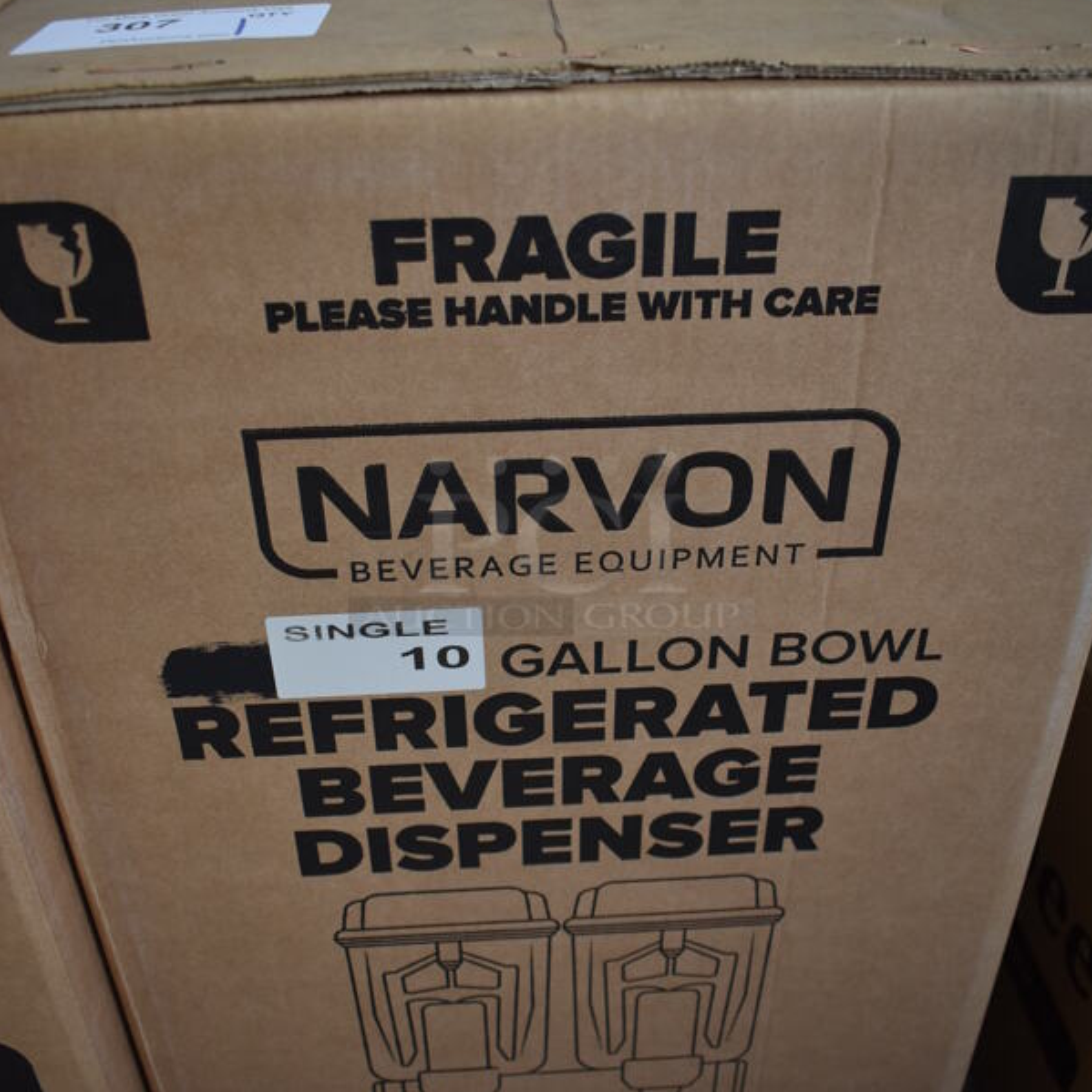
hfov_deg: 47.2
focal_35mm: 35
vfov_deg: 47.2
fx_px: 1249
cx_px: 552
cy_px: 541
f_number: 4
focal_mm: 18
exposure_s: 1/250
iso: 400
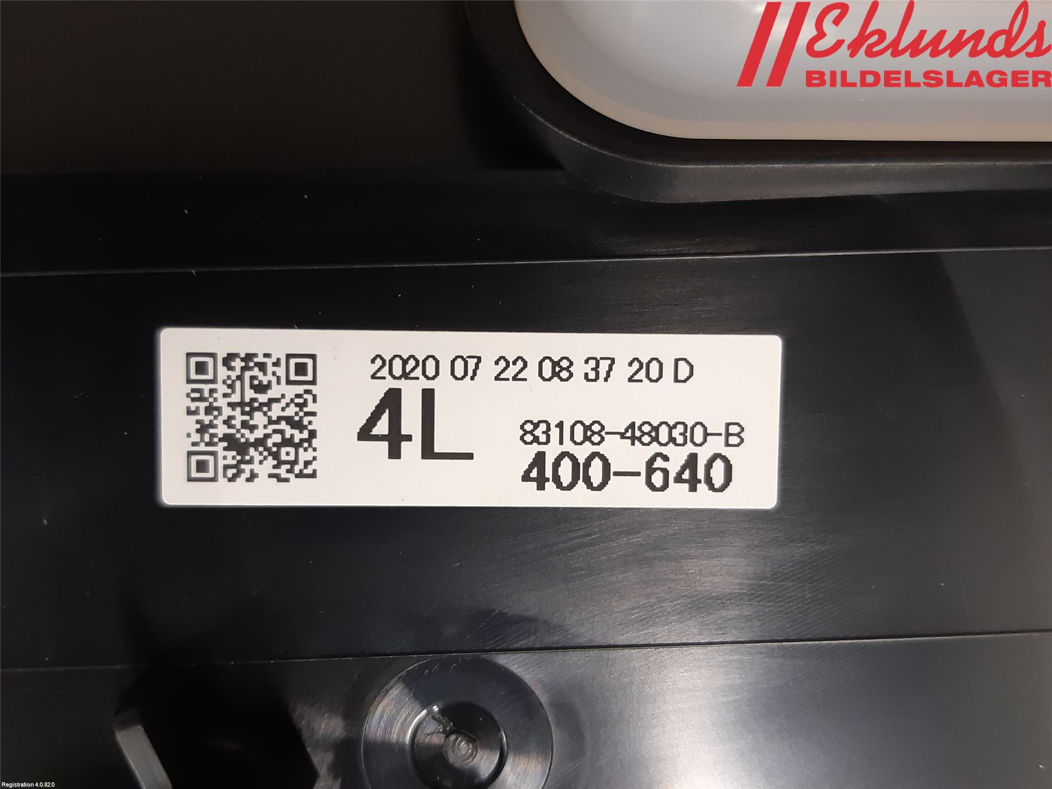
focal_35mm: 26
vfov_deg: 53.1
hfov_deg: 67.3
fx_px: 790
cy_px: 394
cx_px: 526
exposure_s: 1/50
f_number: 1.7
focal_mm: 3.93
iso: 160
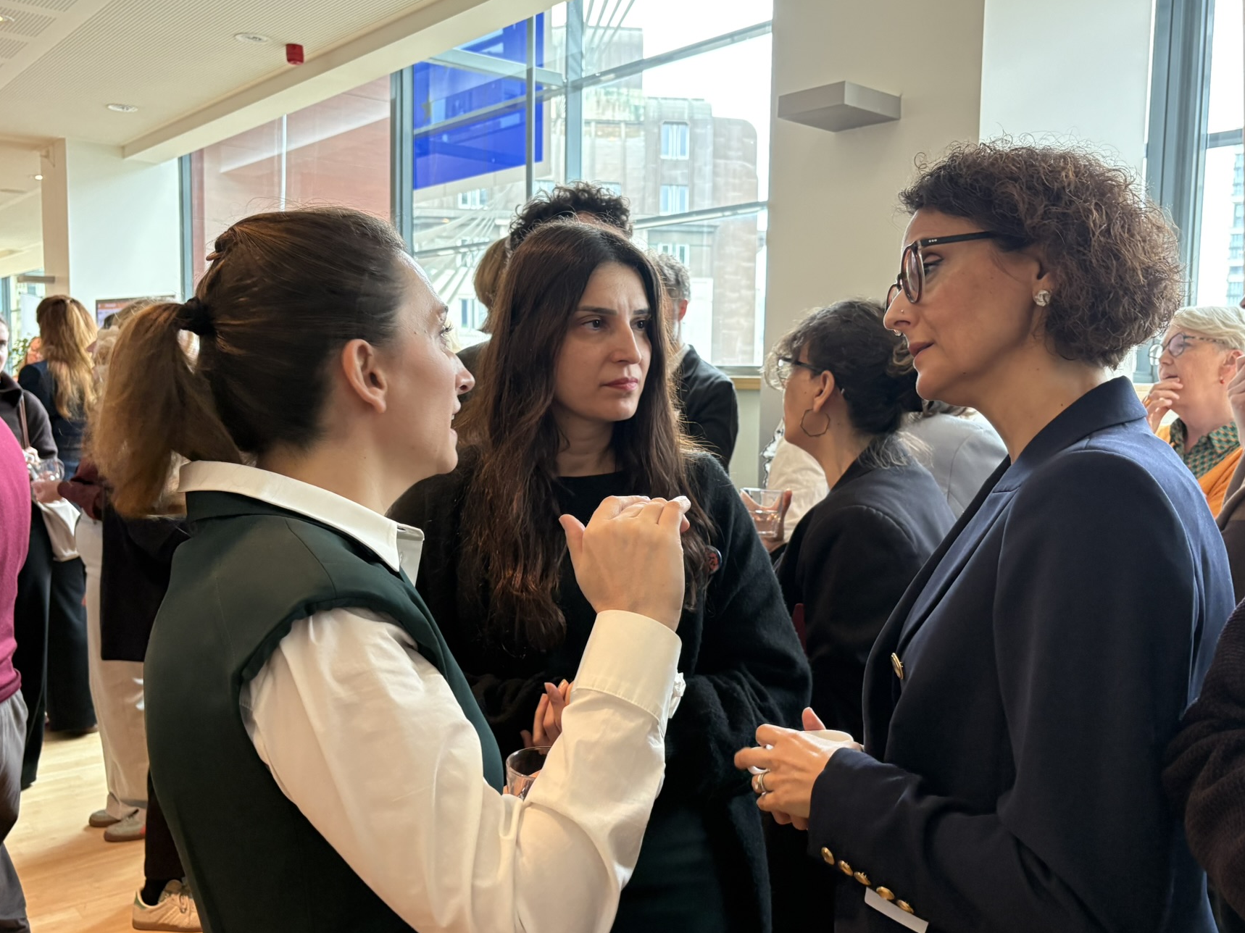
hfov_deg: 58.3
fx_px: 1115
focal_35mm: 31
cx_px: 667
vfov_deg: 45.4
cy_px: 471
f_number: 1.6
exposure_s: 1/52
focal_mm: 5.96
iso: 250
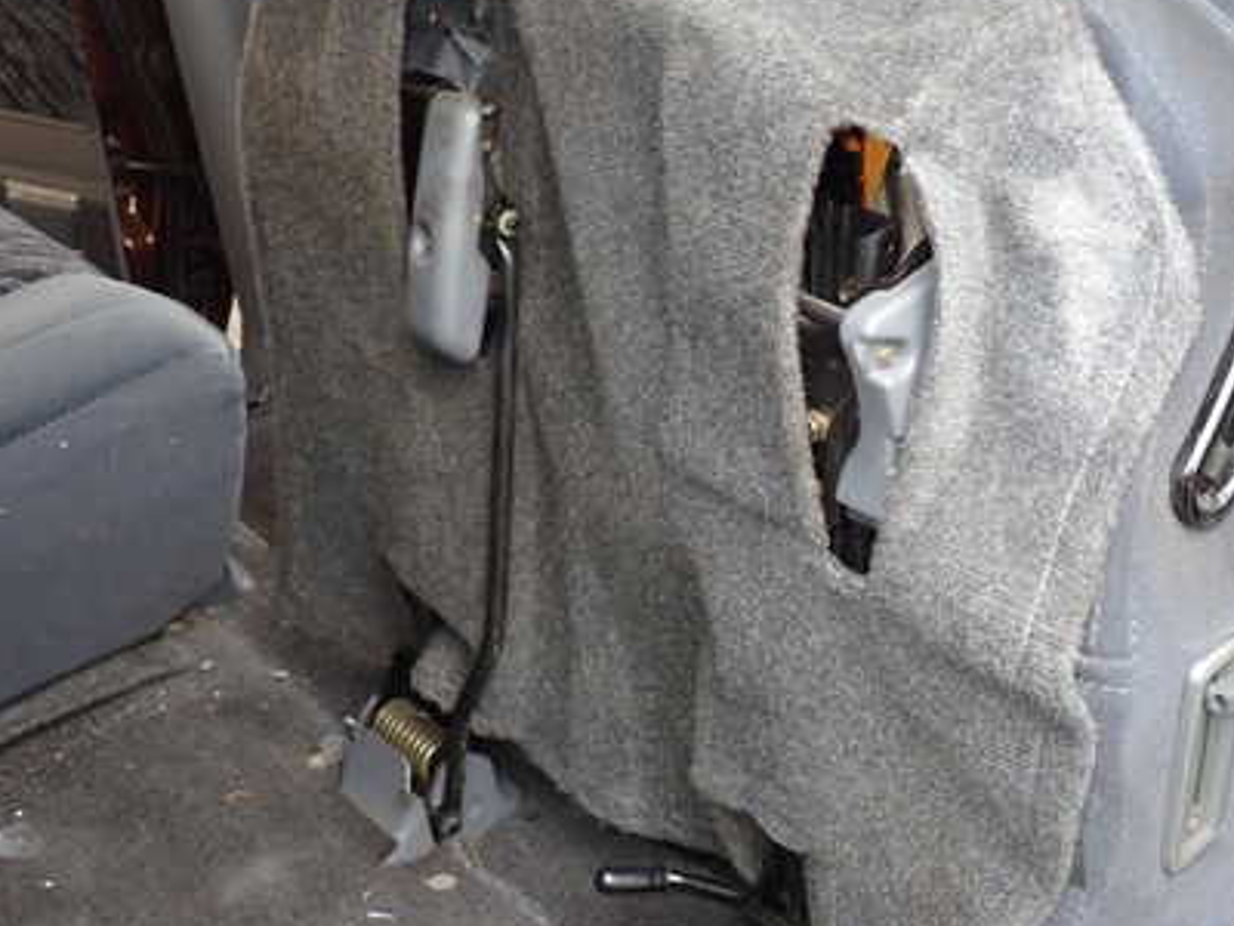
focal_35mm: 45
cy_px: 327
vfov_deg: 32.0
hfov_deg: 41.4
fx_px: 1604
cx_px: 848
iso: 200
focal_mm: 5.4
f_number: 2.3
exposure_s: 1/30
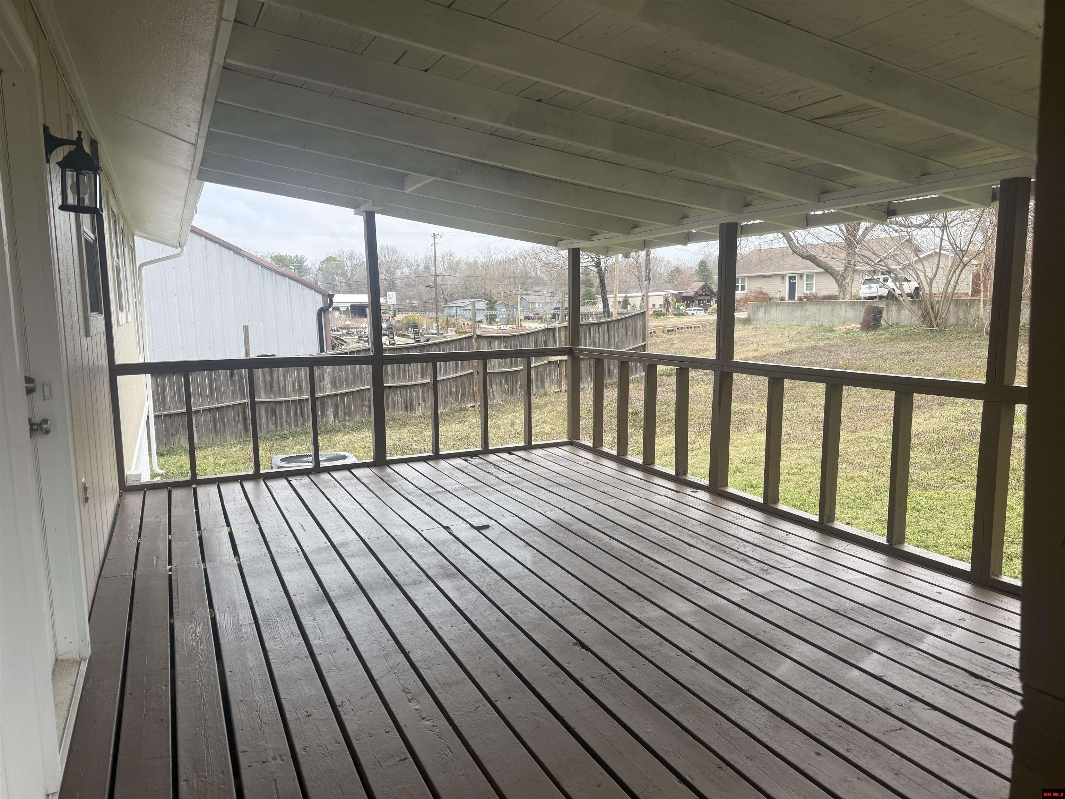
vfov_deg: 56.8
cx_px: 532
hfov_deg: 71.6
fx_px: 738
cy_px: 400
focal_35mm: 24
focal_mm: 6.76
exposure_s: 1/543
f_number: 1.78
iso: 80
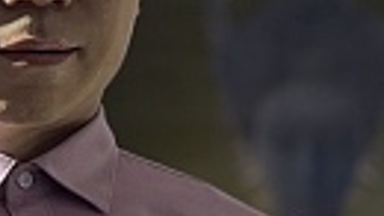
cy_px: 476
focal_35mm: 174
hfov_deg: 10.4
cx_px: -594
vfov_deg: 6.7
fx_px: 1771
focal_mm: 4.2
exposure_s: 1/201
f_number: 1.6
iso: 40
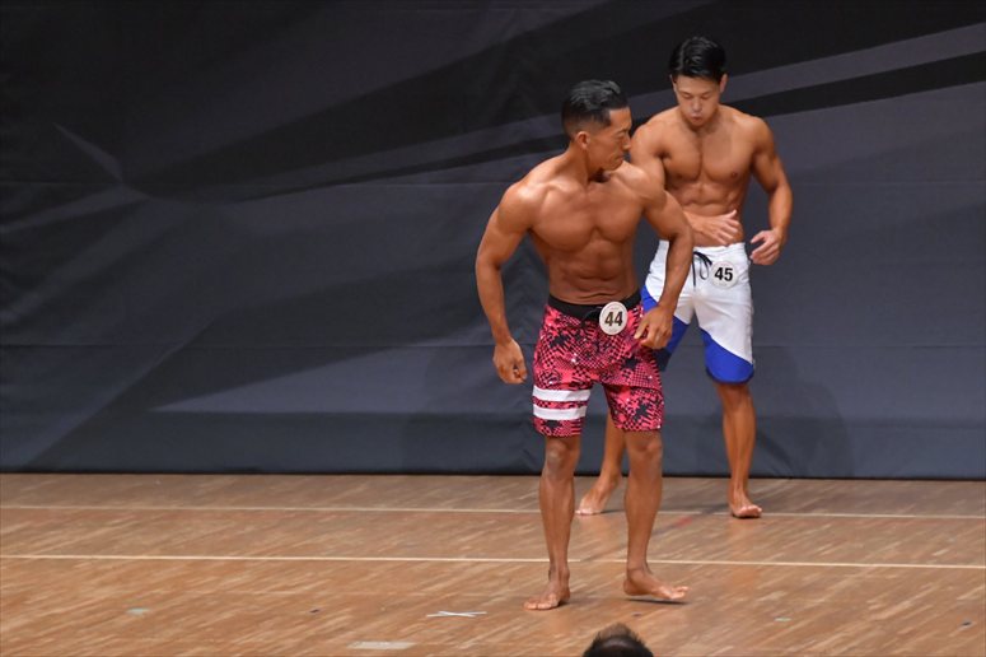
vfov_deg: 4.8
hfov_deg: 7.2
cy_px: 328
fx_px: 7802
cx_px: 493
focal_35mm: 285
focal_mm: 190
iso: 6400
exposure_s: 1/400
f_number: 5.6
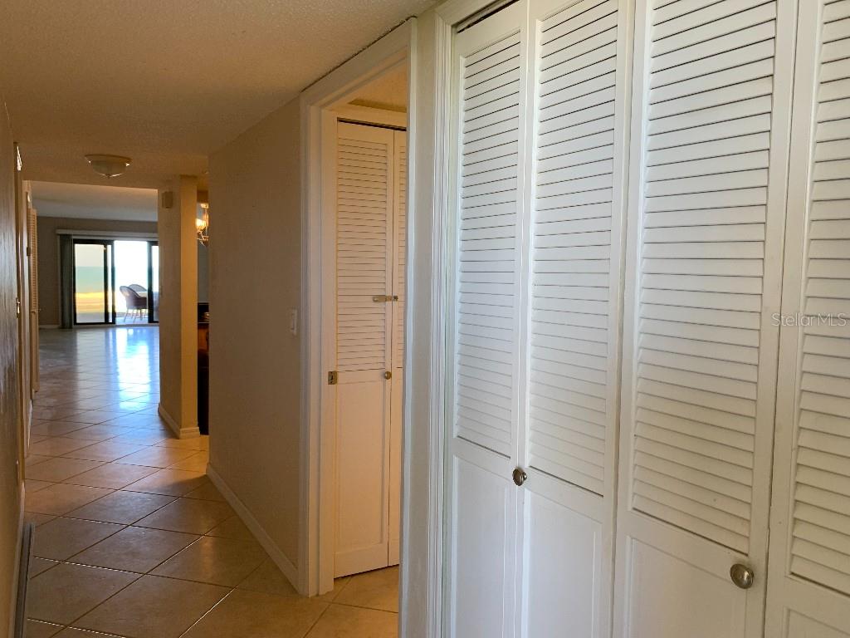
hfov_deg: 67.3
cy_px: 319
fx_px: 638
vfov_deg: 53.1
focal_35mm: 26
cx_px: 425
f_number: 1.8
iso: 100
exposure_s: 1/91
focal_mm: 4.25
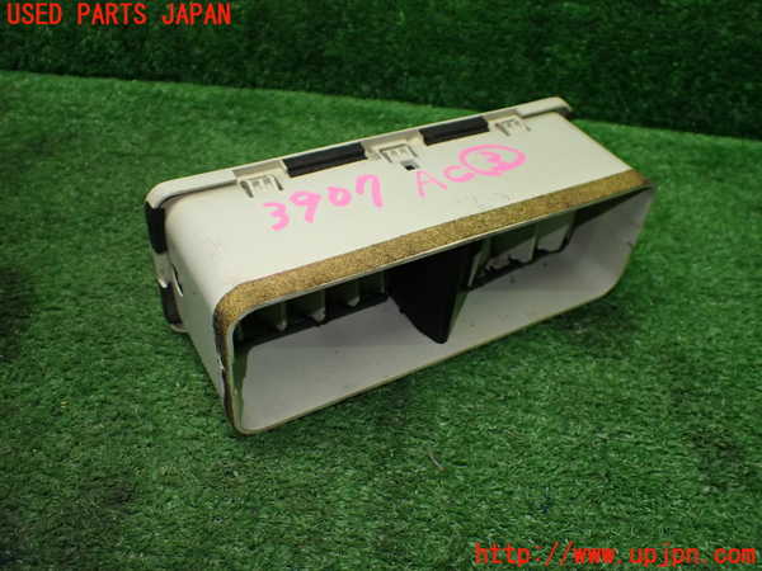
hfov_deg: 60.0
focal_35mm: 30
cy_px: 286
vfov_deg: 46.8
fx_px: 660
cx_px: 381
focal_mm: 5.4
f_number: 2.3
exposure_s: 1/125
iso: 400
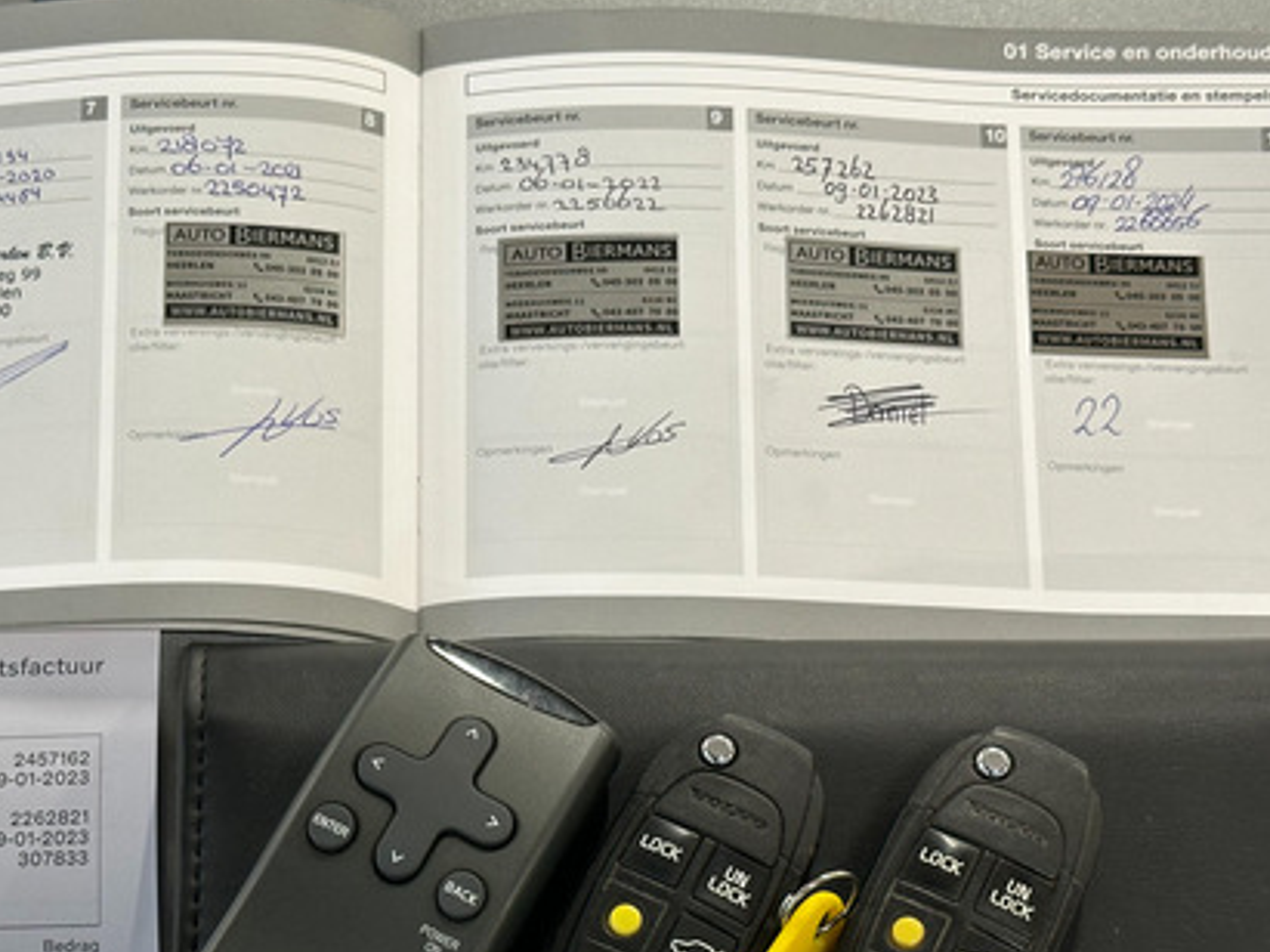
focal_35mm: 76
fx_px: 2787
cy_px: 683
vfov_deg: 19.3
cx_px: 380
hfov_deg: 25.5
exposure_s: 1/50
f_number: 1.8
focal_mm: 6.86
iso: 80
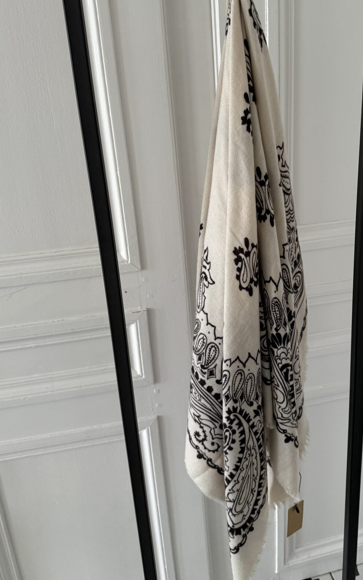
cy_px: 236
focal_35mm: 31
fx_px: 491
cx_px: 235
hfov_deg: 40.2
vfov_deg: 60.8
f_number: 1.78
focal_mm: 6.76
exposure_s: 1/60
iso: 250
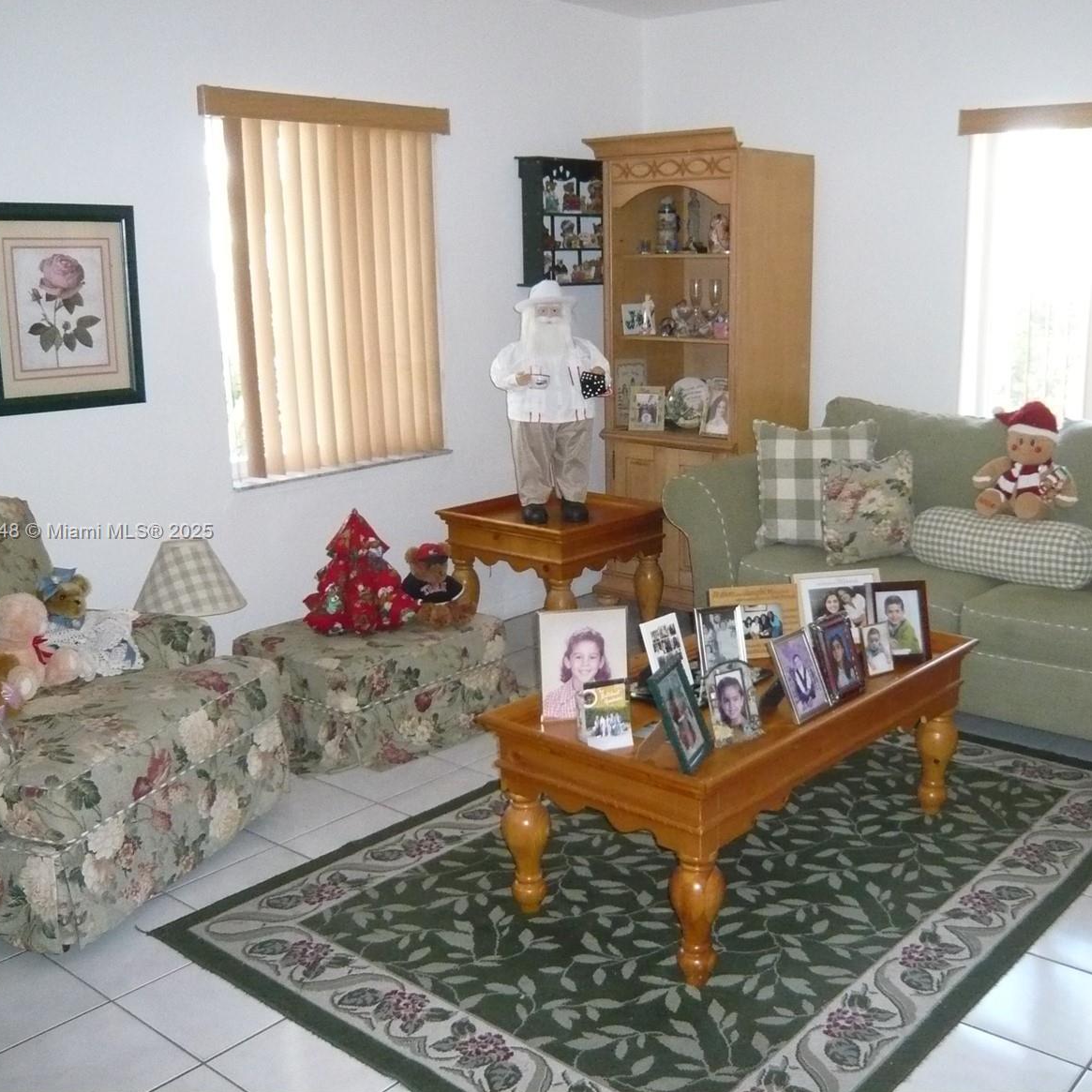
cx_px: 663
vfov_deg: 48.4
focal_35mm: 34
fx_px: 1213
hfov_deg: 48.1
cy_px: 532
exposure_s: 1/30
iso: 500
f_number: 2.8
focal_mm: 4.6
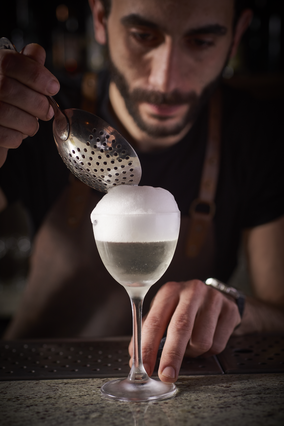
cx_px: 142
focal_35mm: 60
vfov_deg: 33.4
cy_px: 213
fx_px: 709
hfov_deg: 22.6
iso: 125
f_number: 4.5
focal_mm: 60
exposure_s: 1/200
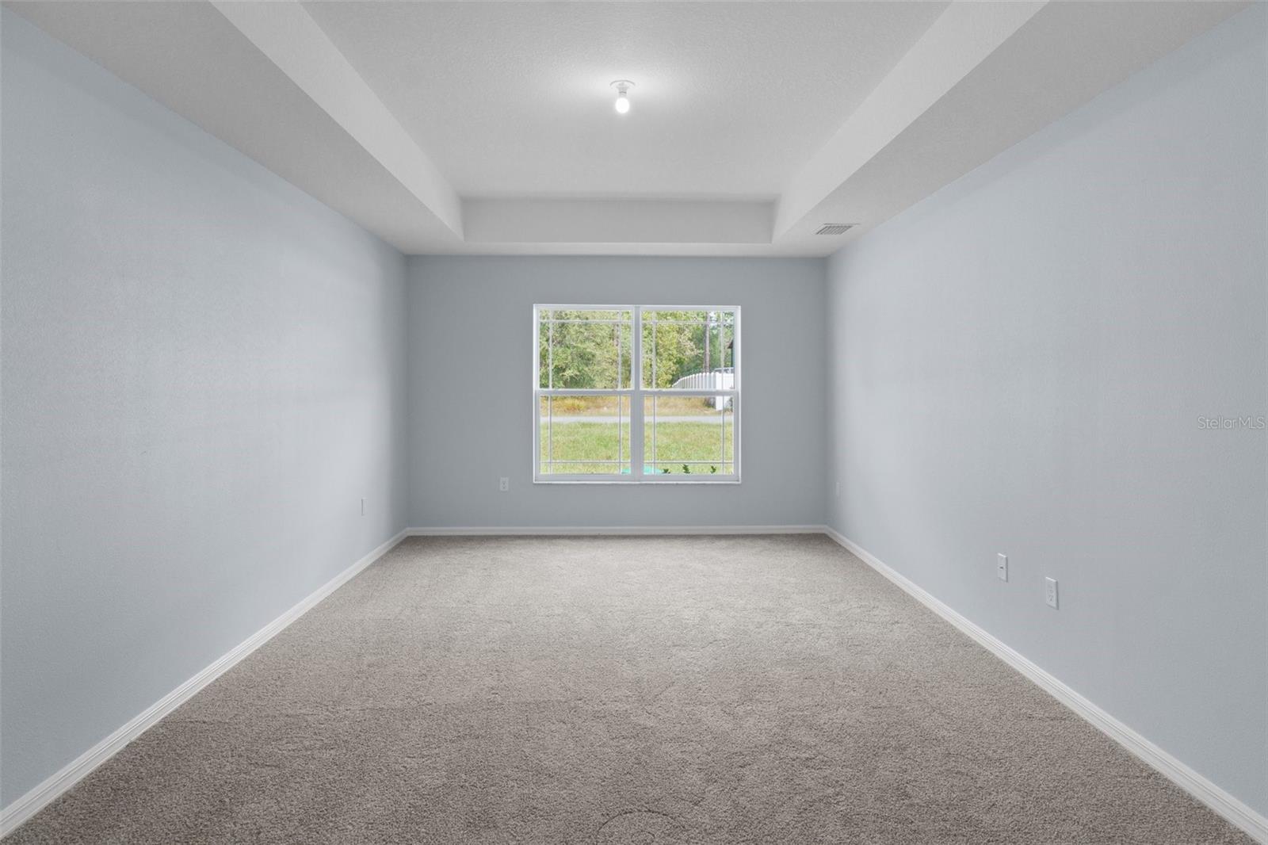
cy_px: 422
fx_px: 687
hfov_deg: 85.4
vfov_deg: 63.2
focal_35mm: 20
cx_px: 634
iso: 640
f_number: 8
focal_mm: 13
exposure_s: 1/2.5
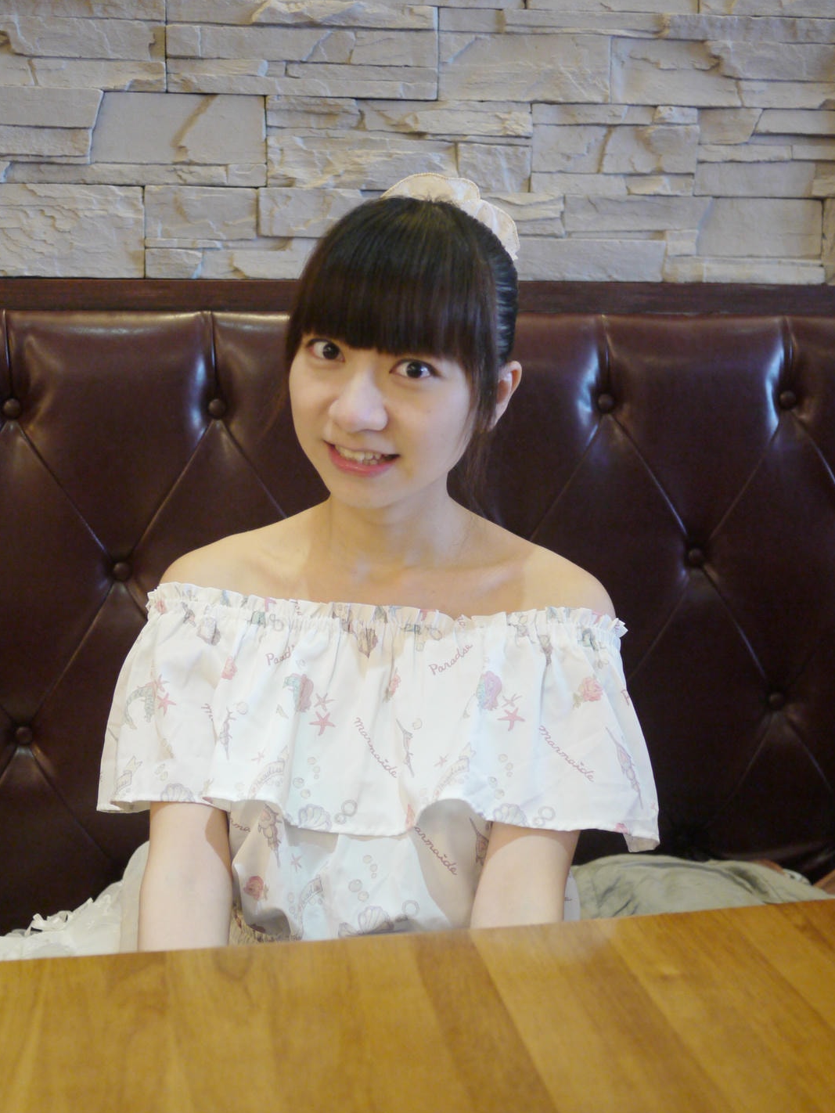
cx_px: 376
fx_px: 1447
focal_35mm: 45
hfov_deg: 32.2
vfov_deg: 42.1
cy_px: 584
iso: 640
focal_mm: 20
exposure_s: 1/60
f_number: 1.7
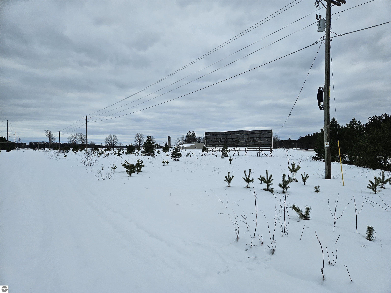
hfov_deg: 73.9
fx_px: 260
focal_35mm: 23
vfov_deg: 58.9
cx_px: 196
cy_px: 146
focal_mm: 5.4
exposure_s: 1/1889
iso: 25
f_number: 1.8
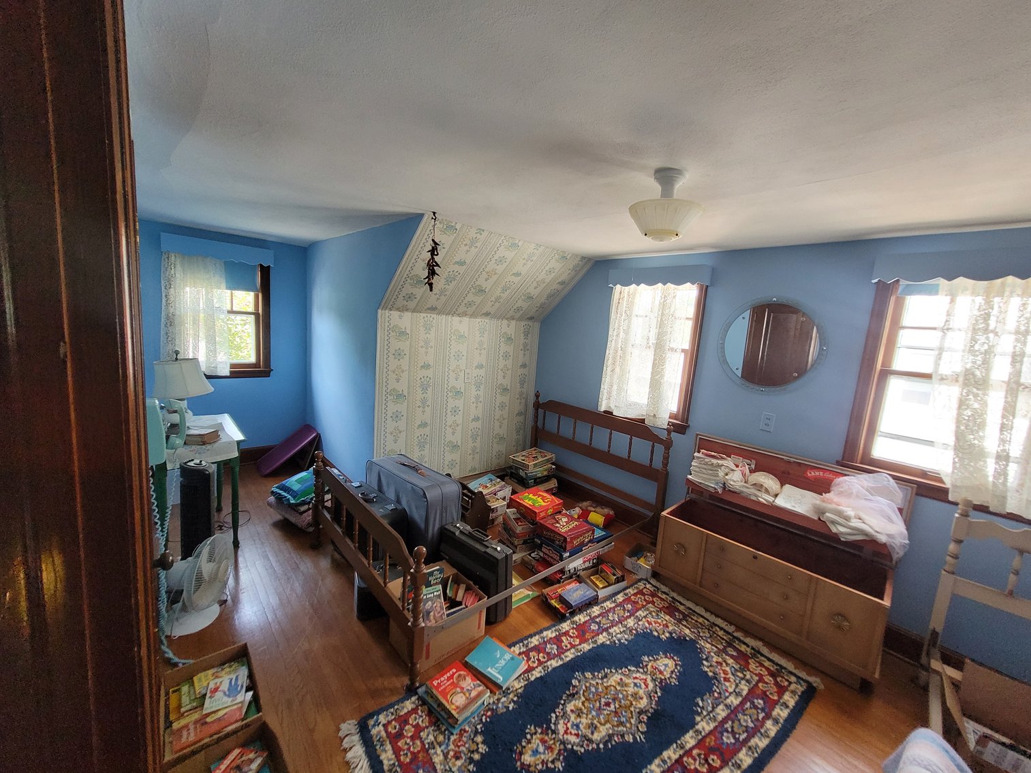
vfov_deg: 89.9
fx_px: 387
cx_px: 516
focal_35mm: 13
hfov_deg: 106.2
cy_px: 386
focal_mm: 1.74
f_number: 2.2
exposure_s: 1/60
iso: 250
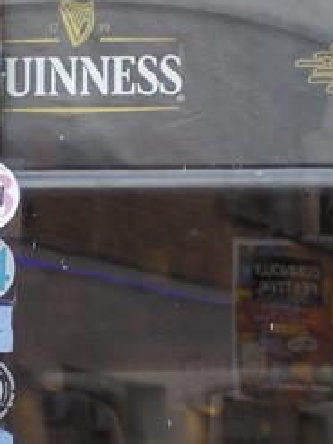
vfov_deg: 4.7
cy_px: 669
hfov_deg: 3.5
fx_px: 5423
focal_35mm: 423
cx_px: 85
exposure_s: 1/80
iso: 100
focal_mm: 45
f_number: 3.5
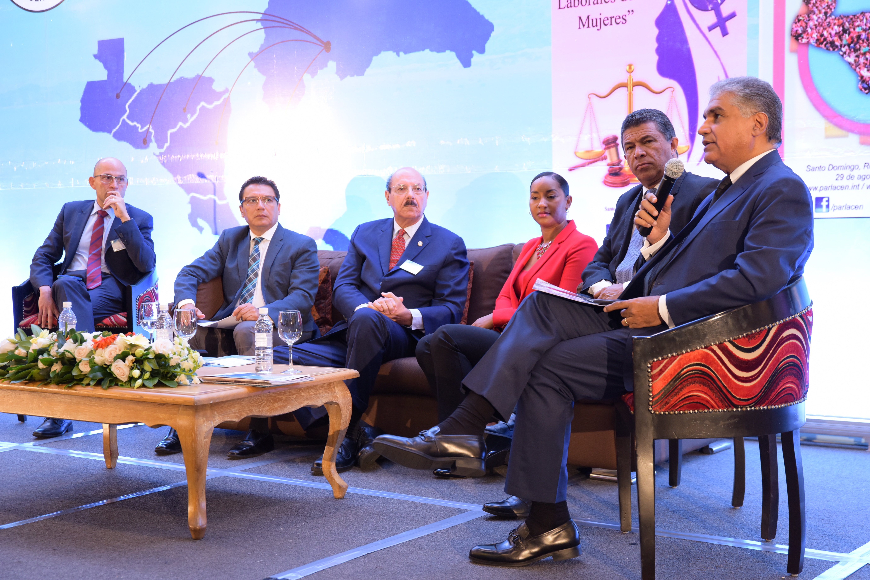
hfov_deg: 35.6
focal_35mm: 56
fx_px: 1353
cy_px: 290
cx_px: 435
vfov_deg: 24.2
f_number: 3.5
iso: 1600
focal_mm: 56
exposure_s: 1/60
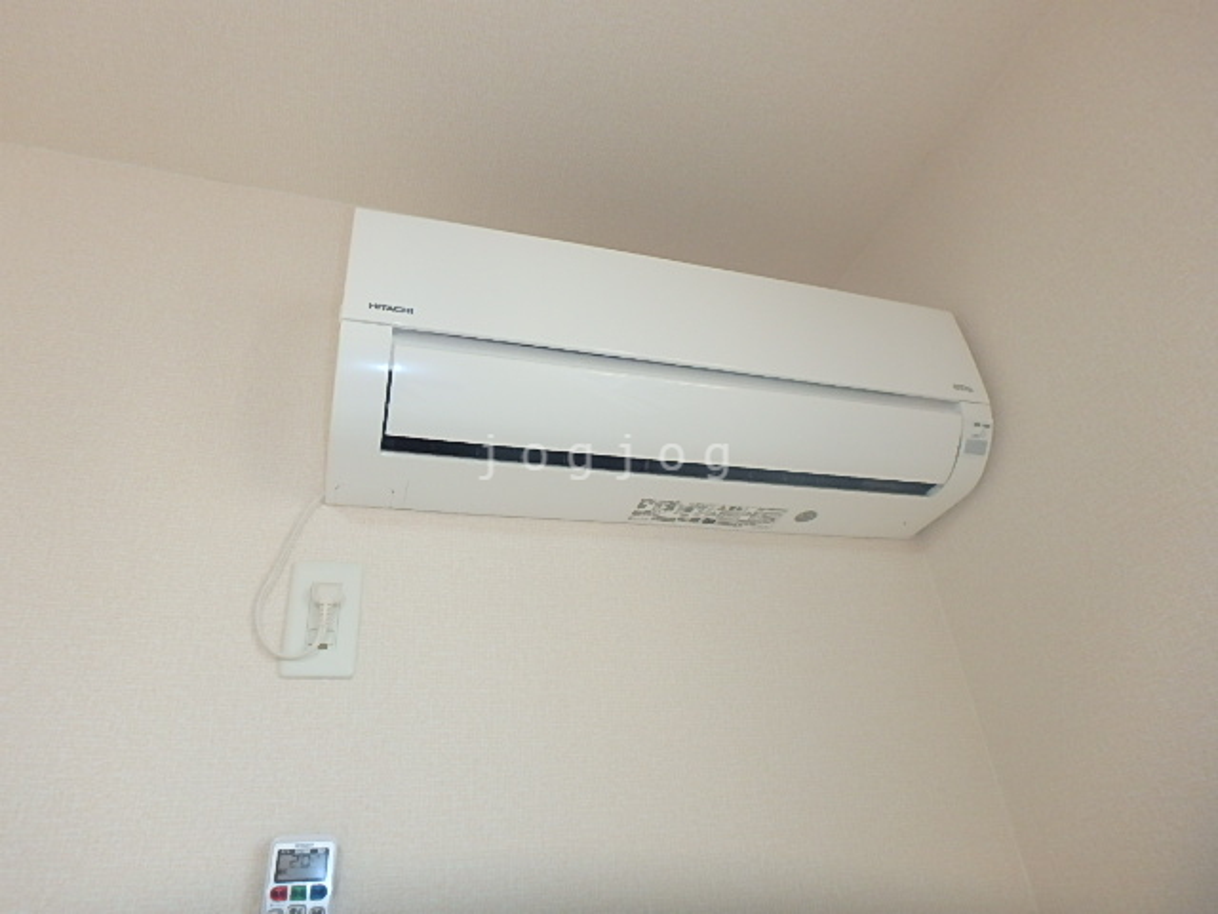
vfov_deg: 63.4
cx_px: 609
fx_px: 739
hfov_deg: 79.0
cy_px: 457
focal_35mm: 21
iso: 200
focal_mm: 3.7
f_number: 3.5
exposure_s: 1/30
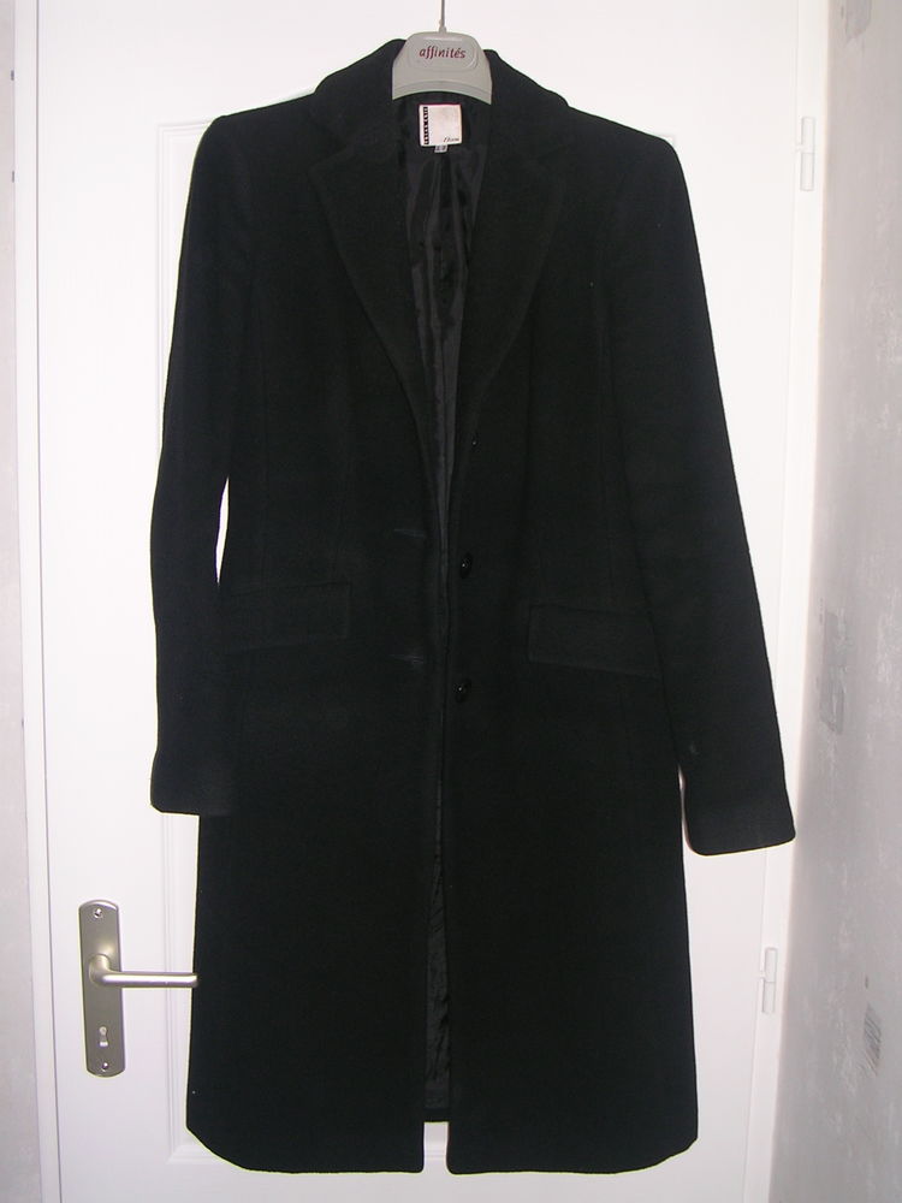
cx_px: 451
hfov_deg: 33.6
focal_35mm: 43
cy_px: 602
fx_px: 1494
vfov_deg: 43.9
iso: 50
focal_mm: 6.6
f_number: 3
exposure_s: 1/60.1
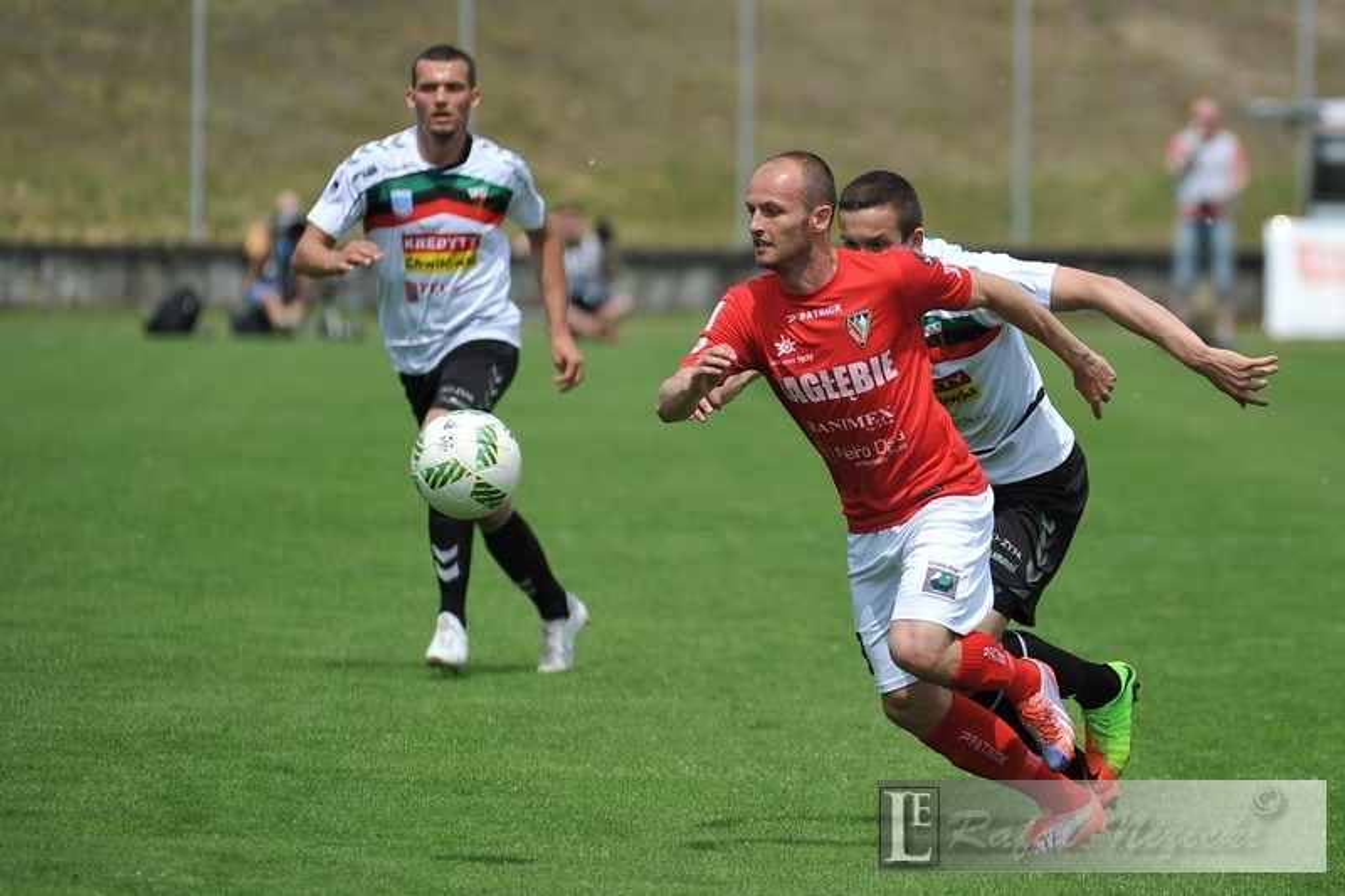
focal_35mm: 240
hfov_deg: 8.6
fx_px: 8964
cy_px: 448
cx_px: 672
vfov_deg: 5.7
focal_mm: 240
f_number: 4
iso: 200
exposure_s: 1/2500
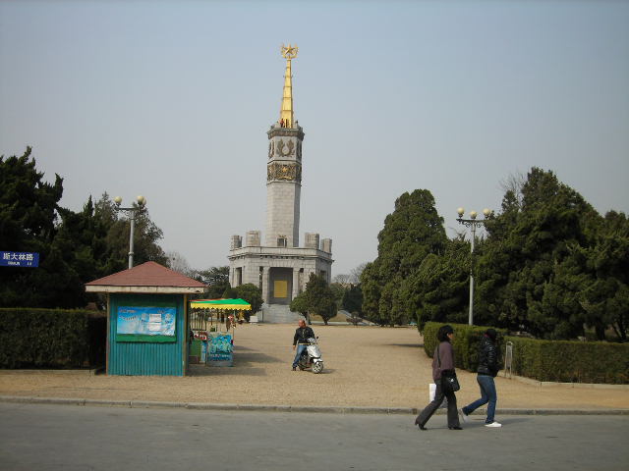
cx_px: 314
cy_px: 236
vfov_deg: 30.9
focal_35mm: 47
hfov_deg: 40.4
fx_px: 854
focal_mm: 7.8
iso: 50
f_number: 6.9
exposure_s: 1/158
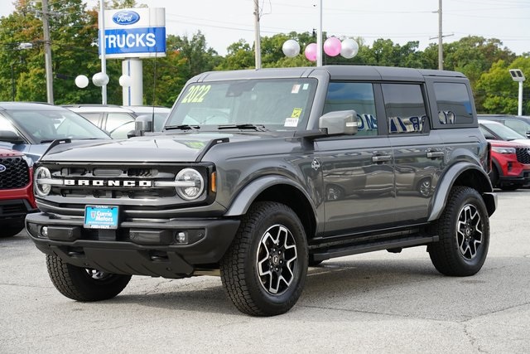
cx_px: 265
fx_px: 1178
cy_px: 177
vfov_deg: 17.1
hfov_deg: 25.4
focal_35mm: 80
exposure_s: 1/100
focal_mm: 80
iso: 100
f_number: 9
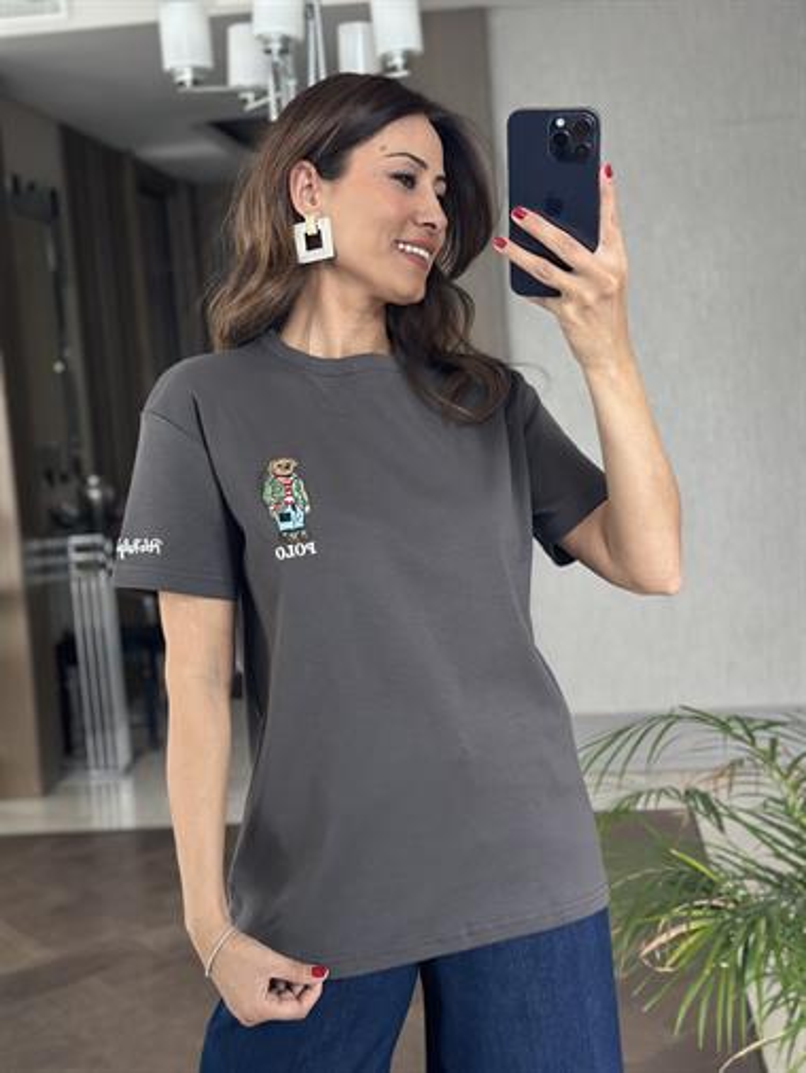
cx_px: 403
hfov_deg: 30.3
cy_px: 536
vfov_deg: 39.6
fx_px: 1489
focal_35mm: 48
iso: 250
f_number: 1.78
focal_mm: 6.86
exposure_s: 1/60
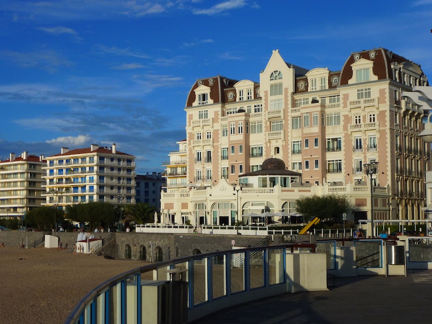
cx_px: 216
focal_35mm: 51
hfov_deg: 37.5
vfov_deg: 28.6
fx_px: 636
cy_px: 162
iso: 100
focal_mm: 8.7
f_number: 4.1
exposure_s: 1/1300
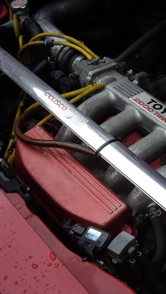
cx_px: 170
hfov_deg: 20.7
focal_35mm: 56
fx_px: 438
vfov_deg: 37.2
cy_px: 148
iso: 100
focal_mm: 7.9
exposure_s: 1/250
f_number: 2.8
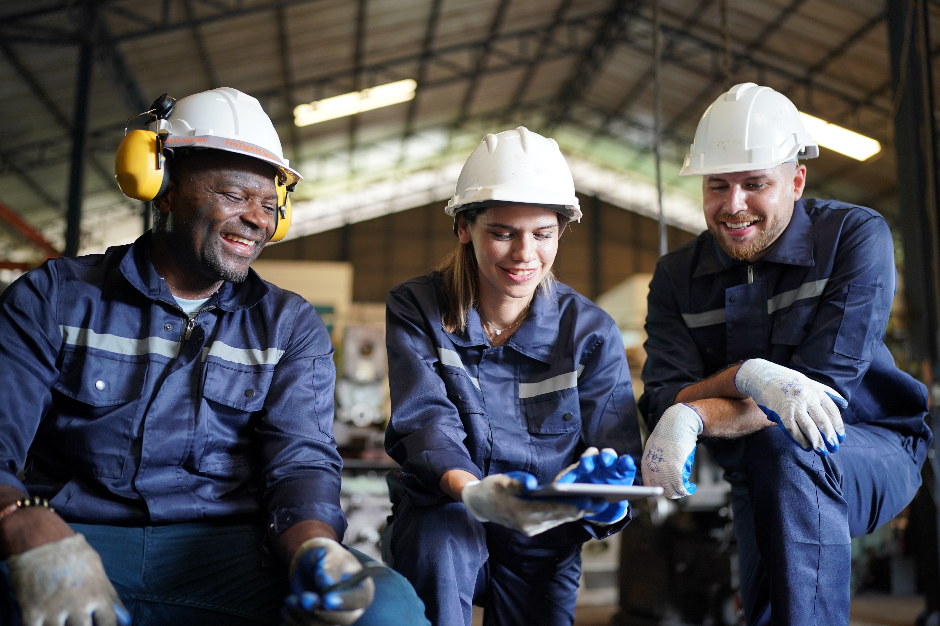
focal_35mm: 35
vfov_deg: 37.9
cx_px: 470
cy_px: 313
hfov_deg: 54.4
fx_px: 914
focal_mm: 35
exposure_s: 1/125
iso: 320
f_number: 1.4
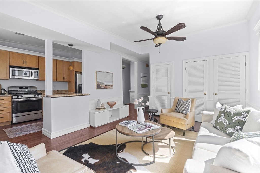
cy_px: 86
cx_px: 130
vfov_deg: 73.8
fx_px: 116
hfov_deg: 96.7
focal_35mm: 16
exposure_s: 1/4
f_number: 11
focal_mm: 16
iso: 320
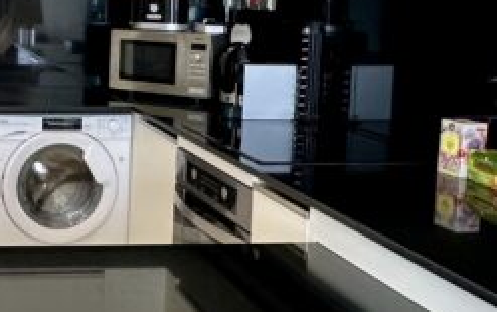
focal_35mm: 60
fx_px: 814
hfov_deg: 30.8
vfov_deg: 21.4
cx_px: -32
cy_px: 64
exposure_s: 1/100
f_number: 2.2
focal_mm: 2.22
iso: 250
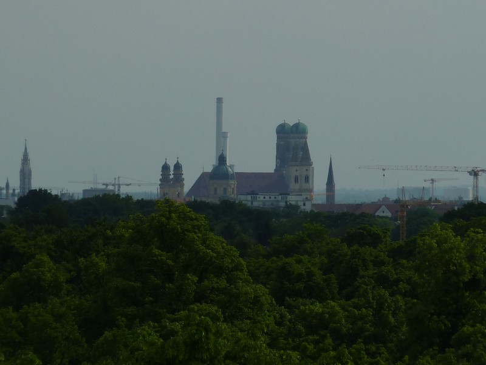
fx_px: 6571
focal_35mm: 468
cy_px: 182
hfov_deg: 4.2
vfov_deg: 3.2
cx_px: 243
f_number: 6.3
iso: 80
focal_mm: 42.6
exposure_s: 1/1000
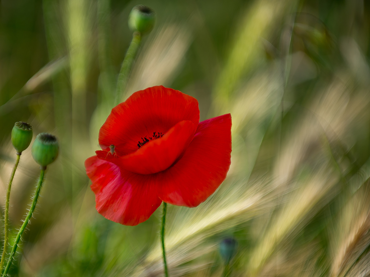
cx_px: 157
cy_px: 163
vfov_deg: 6.4
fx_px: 2480
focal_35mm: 232
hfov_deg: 8.5
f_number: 2.8
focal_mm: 180
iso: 100
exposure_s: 1/1250
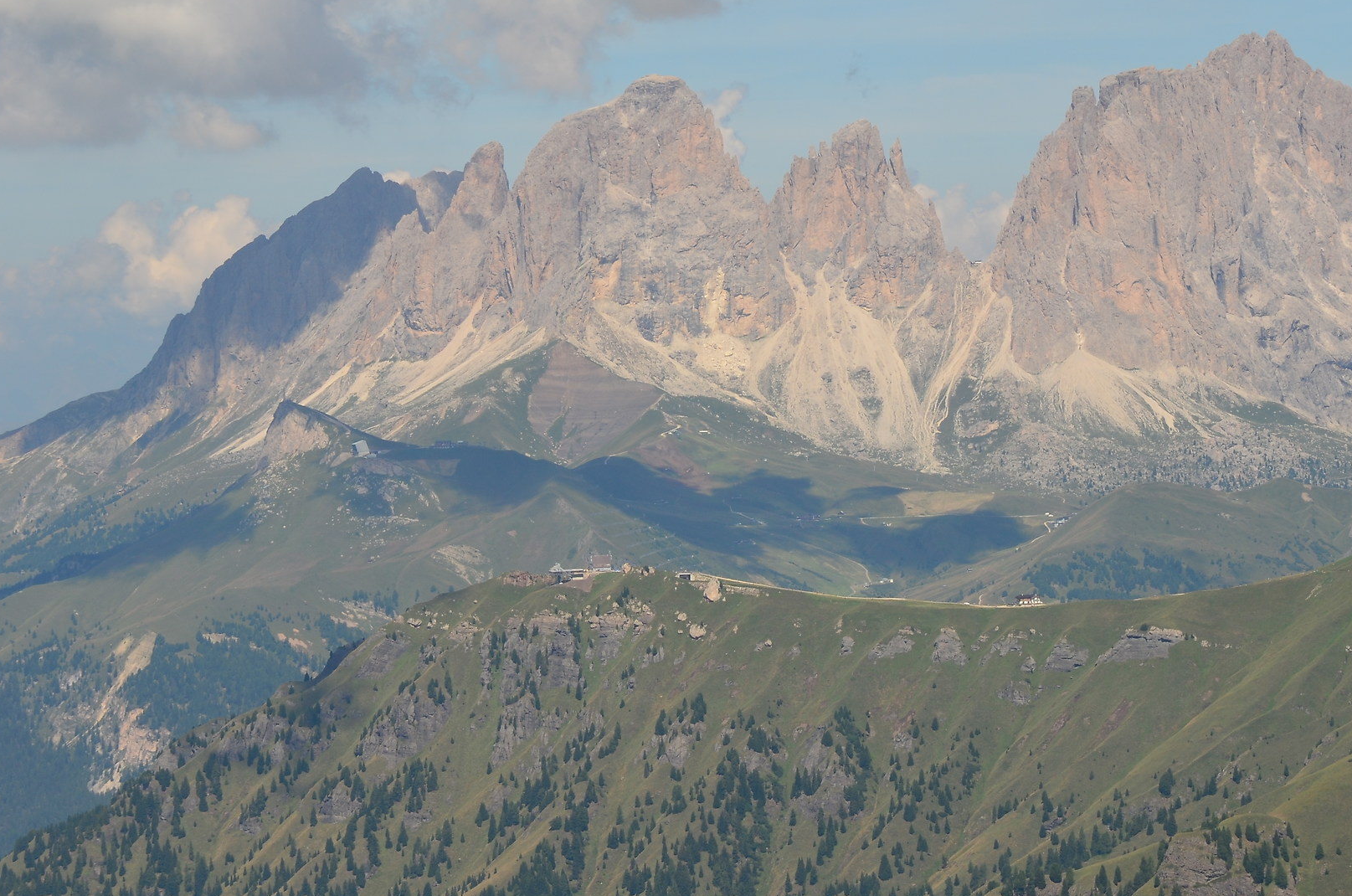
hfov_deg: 13.2
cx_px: 743
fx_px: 5847
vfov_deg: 8.8
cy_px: 299
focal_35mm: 156
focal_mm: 70
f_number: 11
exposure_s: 1/180
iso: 100
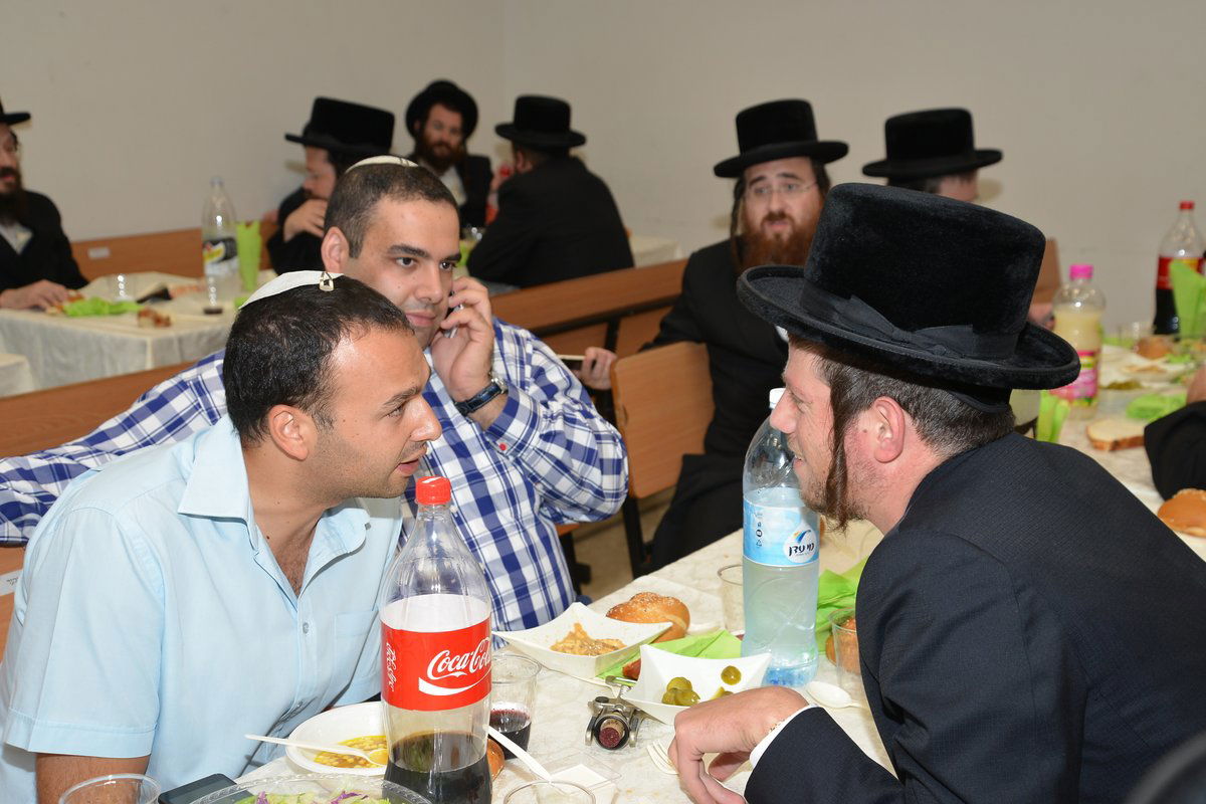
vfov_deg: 28.1
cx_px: 603
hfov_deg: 41.1
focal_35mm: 48
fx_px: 1608
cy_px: 402
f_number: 5.6
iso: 640
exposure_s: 1/160
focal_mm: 48
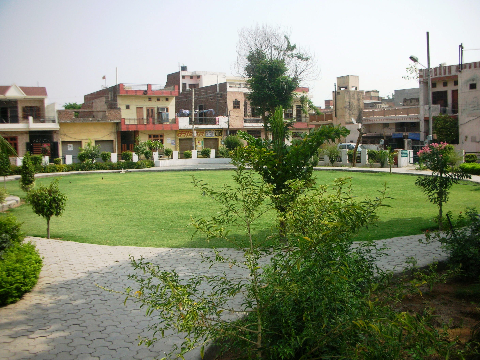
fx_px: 485
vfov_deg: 40.7
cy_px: 180
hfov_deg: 52.6
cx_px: 240
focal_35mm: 35
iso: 50
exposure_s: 1/102
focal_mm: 5.8
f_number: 8.5
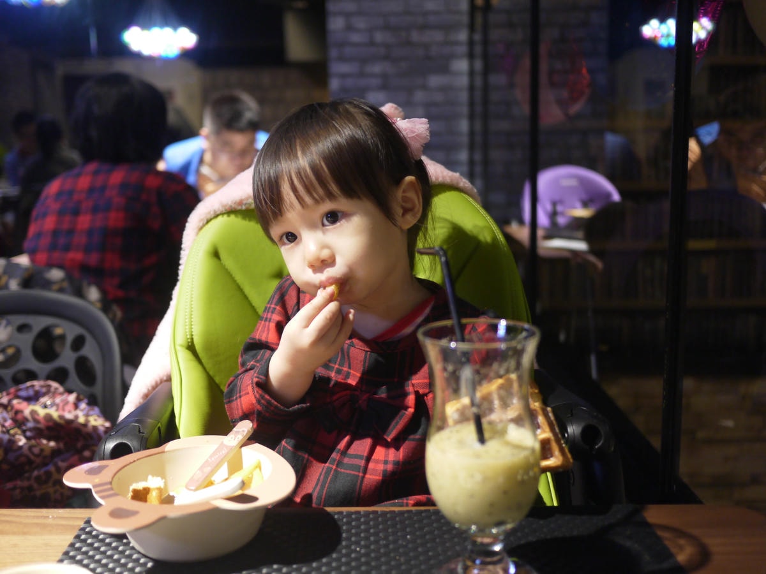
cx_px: 383
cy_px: 287
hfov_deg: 46.8
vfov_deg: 36.0
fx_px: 885
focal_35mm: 40
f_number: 1.7
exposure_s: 1/60
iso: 400
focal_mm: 20
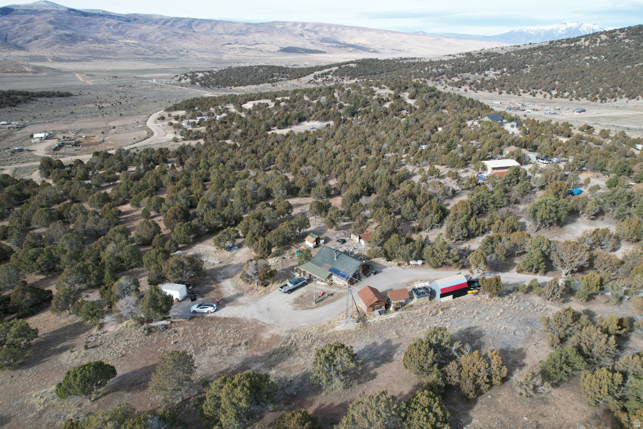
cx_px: 322
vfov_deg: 57.2
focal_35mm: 22
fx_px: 393
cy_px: 214
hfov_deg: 78.6
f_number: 2.8
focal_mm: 8.38
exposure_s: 1/1000
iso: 200
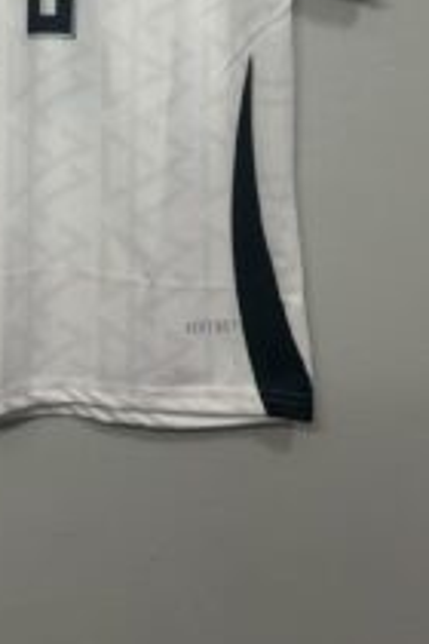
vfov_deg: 30.6
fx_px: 1072
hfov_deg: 22.1
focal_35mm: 60
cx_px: 49
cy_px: -23
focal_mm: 5.7
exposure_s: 1/50
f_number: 1.5
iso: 80
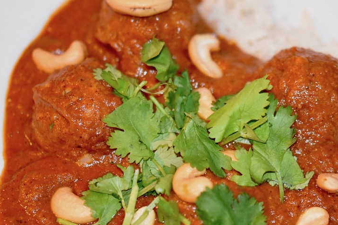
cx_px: 208
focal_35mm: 225
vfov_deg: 6.1
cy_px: 127
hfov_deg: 9.2
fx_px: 2110
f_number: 3.2
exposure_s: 1/60
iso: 4500
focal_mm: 105
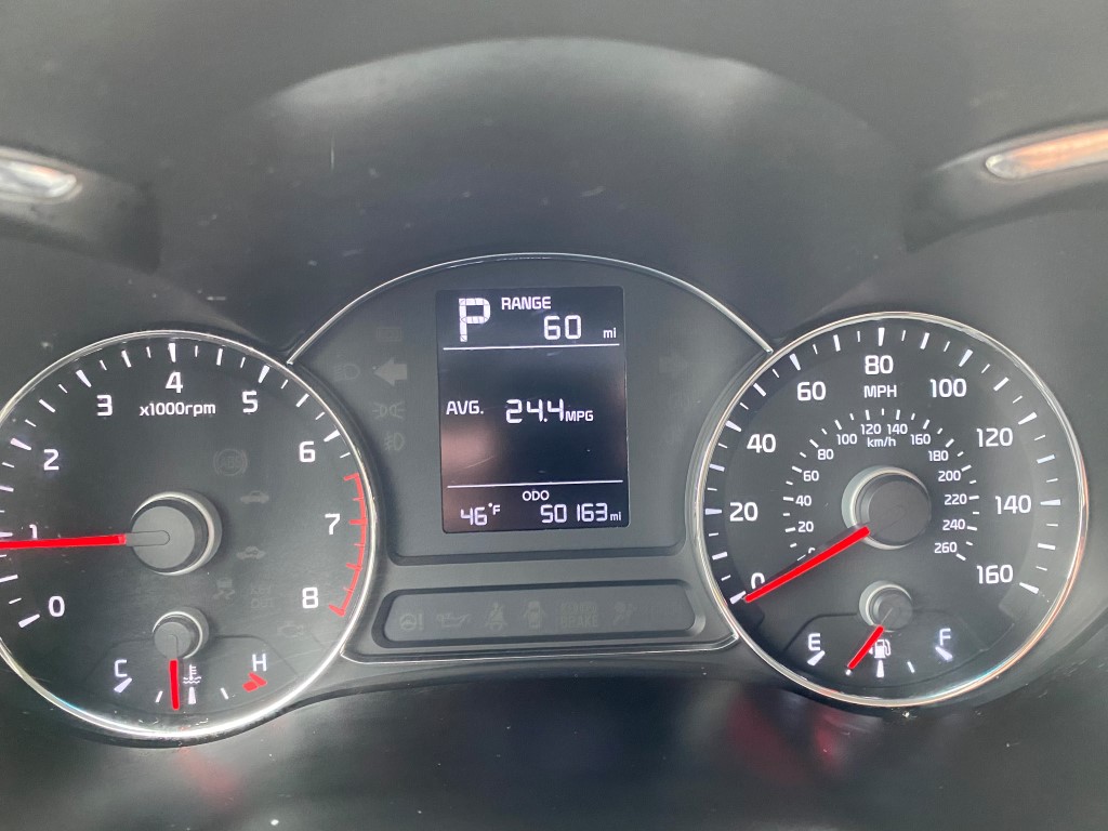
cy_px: 416
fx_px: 832
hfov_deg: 67.3
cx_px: 554
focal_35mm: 26
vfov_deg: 53.1
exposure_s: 1/57
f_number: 1.8
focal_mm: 4.25
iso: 500
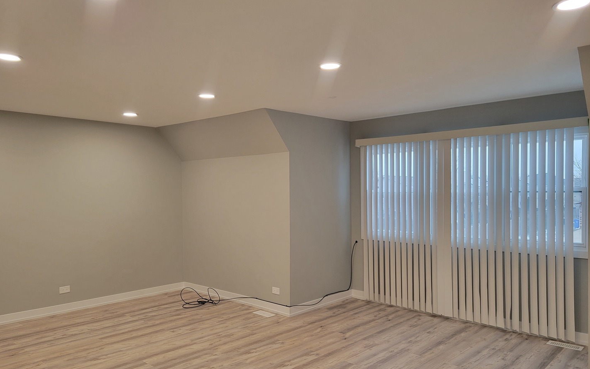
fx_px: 450
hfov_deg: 66.5
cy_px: 197
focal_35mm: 28
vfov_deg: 44.5
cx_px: 292
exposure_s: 1/120
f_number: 1.8
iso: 160
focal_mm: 5.4
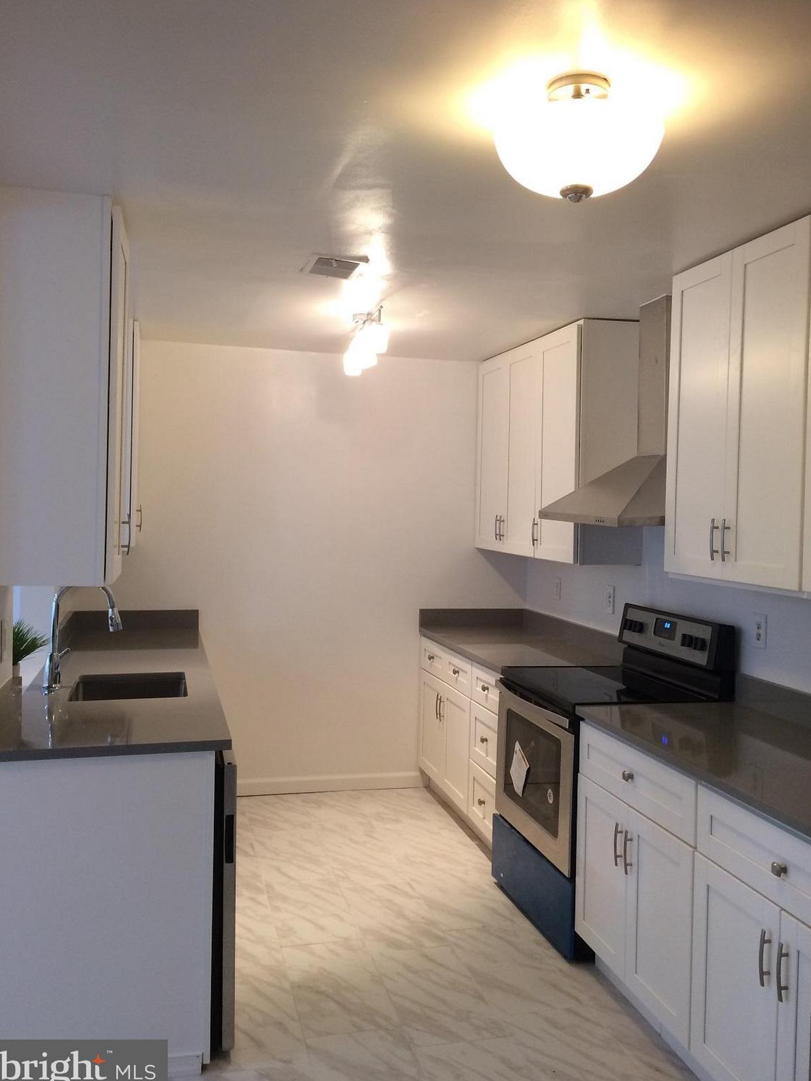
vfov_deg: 60.0
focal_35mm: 30
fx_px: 937
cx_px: 406
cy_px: 540
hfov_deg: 46.8
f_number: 2.2
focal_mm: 4.15
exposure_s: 1/30
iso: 160
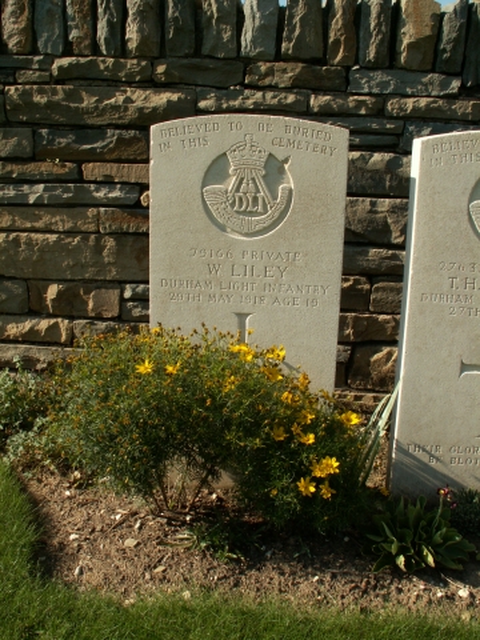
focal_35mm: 35
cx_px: 240
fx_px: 647
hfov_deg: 40.7
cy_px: 320
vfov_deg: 52.6
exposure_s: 1/200
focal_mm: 5.86
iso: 50
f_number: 6.3
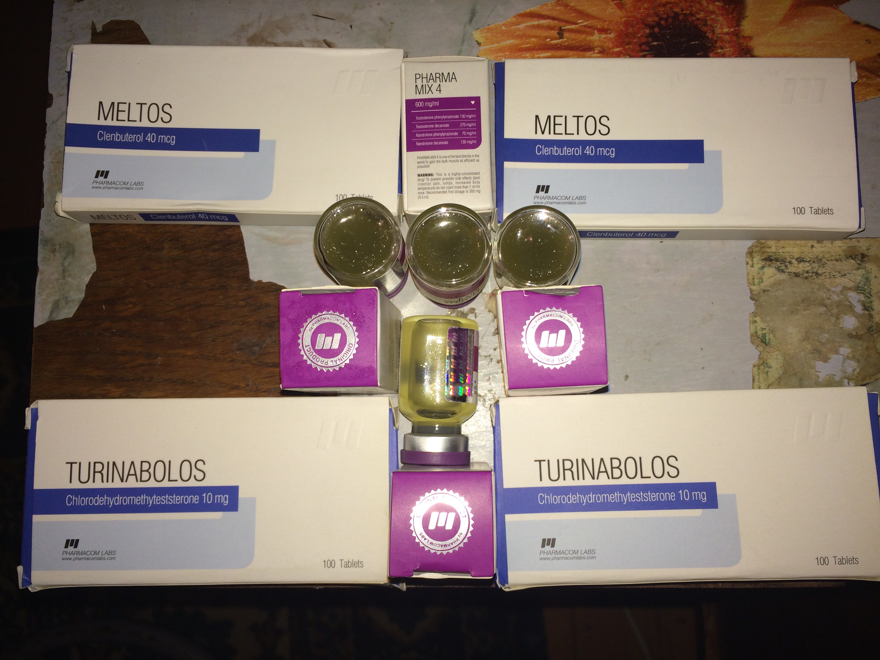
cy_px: 330
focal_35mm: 29
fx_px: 737
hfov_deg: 61.7
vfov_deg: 48.2
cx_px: 440
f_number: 2.2
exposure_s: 1/136
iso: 32
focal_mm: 4.15
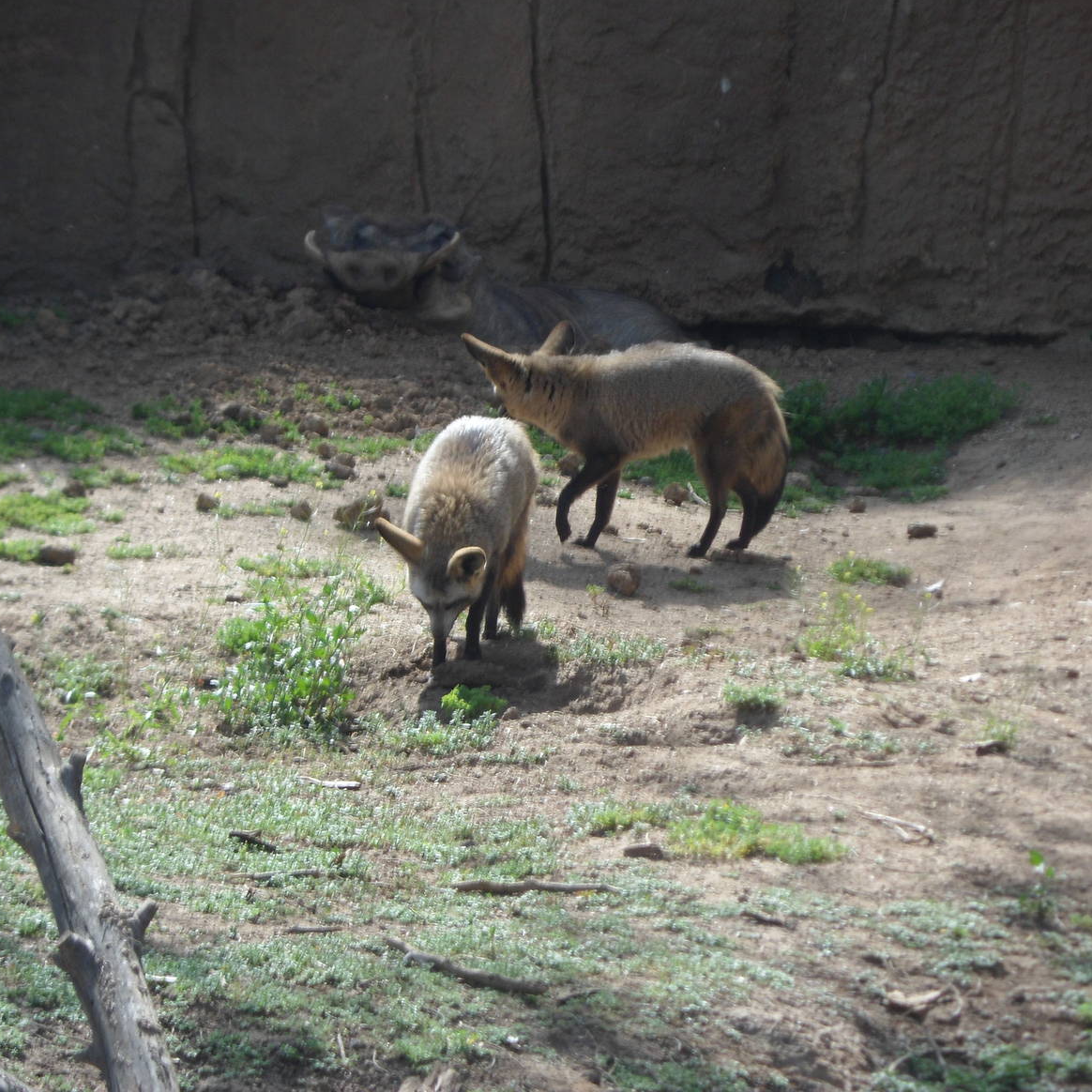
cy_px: 537
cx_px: 540
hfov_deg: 5.3
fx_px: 11706
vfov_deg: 5.3
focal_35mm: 328
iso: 80
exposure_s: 1/125
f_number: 5.9
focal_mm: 46.8
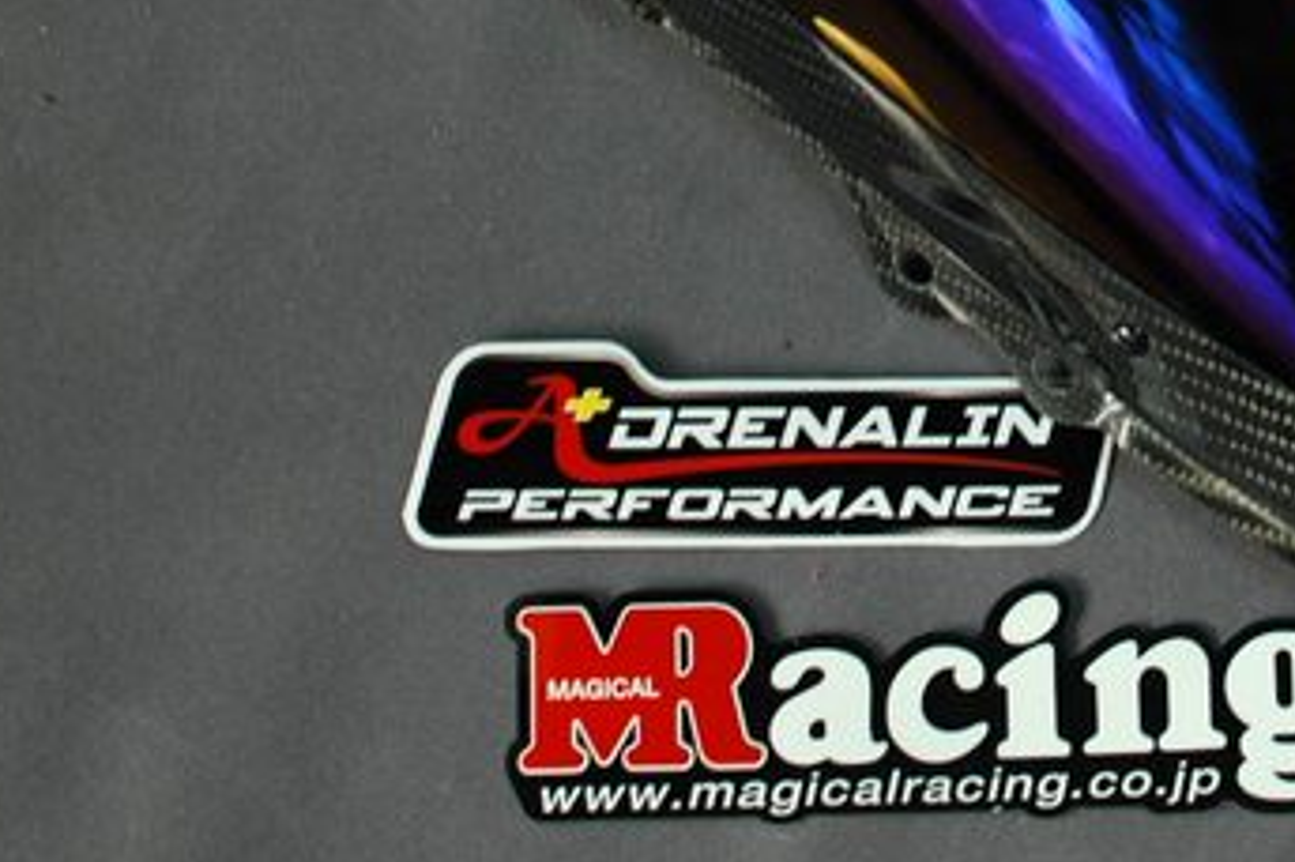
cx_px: 1148
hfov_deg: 16.6
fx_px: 4392
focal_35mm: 122
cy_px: -26
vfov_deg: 11.1
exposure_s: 1/40
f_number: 2.8
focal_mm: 35
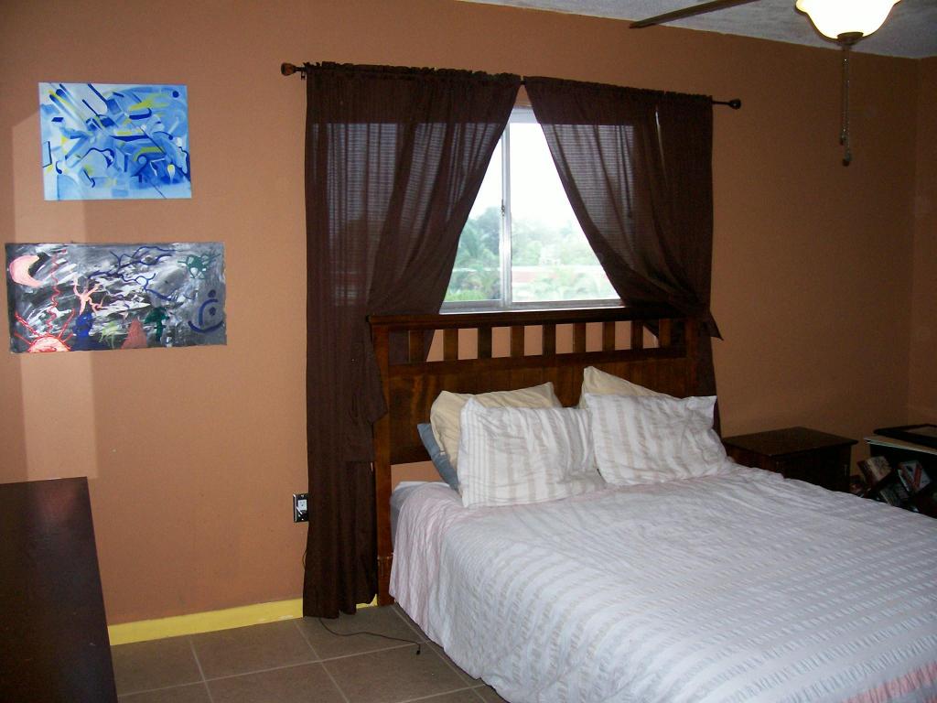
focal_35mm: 34
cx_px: 468
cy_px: 352
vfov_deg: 41.8
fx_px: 920
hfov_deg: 54.0
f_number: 2.7
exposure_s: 1/112
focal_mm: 5.6
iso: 140
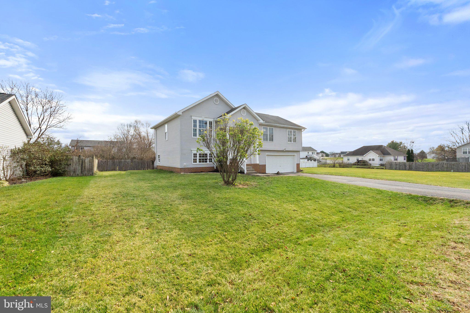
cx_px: 235
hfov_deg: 100.4
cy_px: 156
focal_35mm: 15
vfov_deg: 77.3
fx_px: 196
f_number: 8
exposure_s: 1/1600
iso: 640
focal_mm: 10
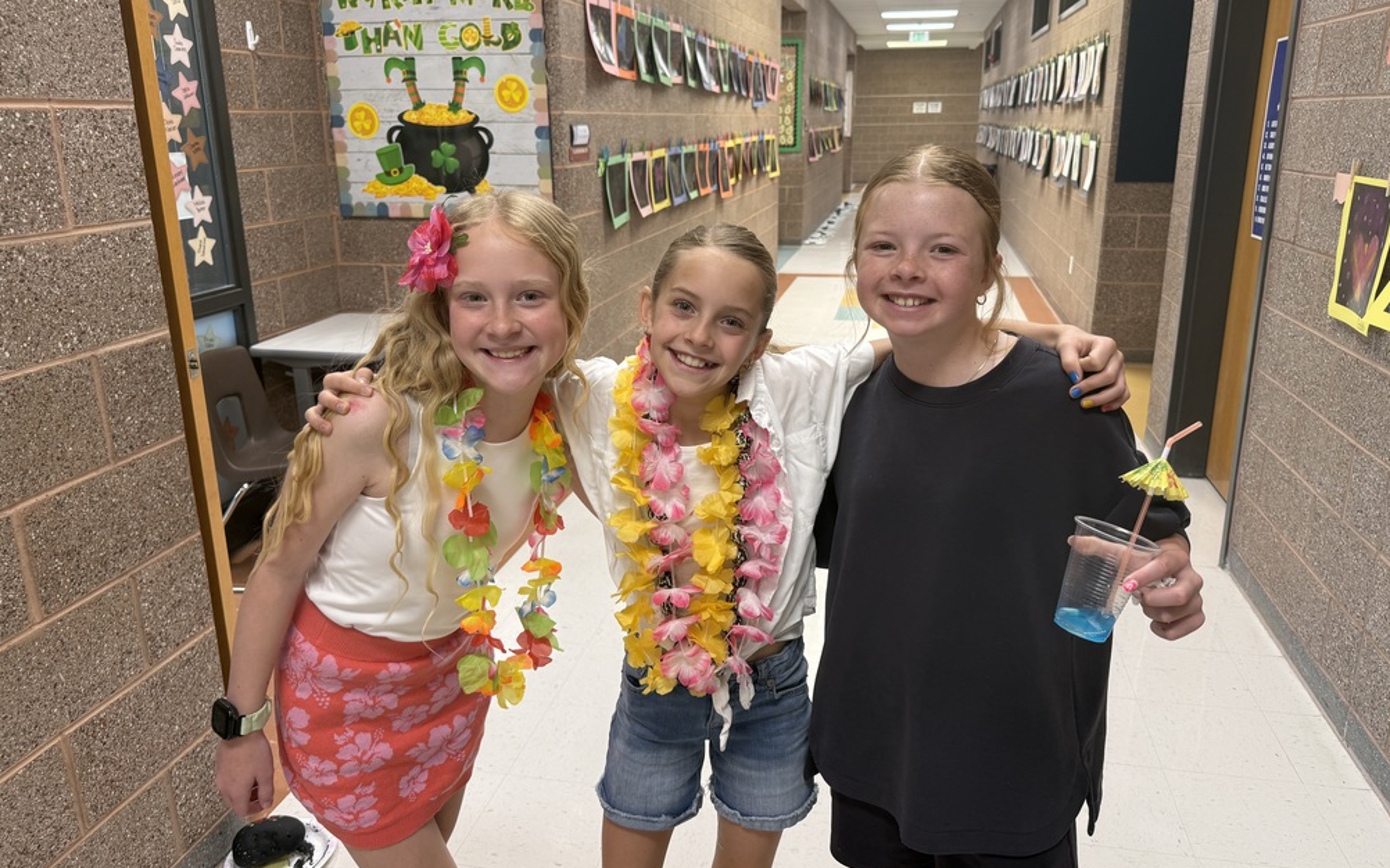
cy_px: 398
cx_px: 706
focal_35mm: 26
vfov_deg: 47.5
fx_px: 985
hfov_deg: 70.4
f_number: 1.78
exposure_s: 1/60
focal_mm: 6.76
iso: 125
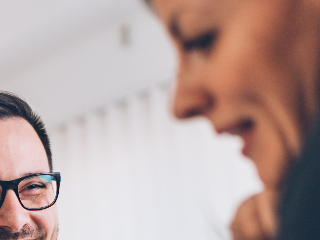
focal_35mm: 117
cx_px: -51
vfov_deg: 12.1
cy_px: 356
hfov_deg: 16.2
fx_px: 1081
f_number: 1.6
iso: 100
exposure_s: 1/500
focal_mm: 35
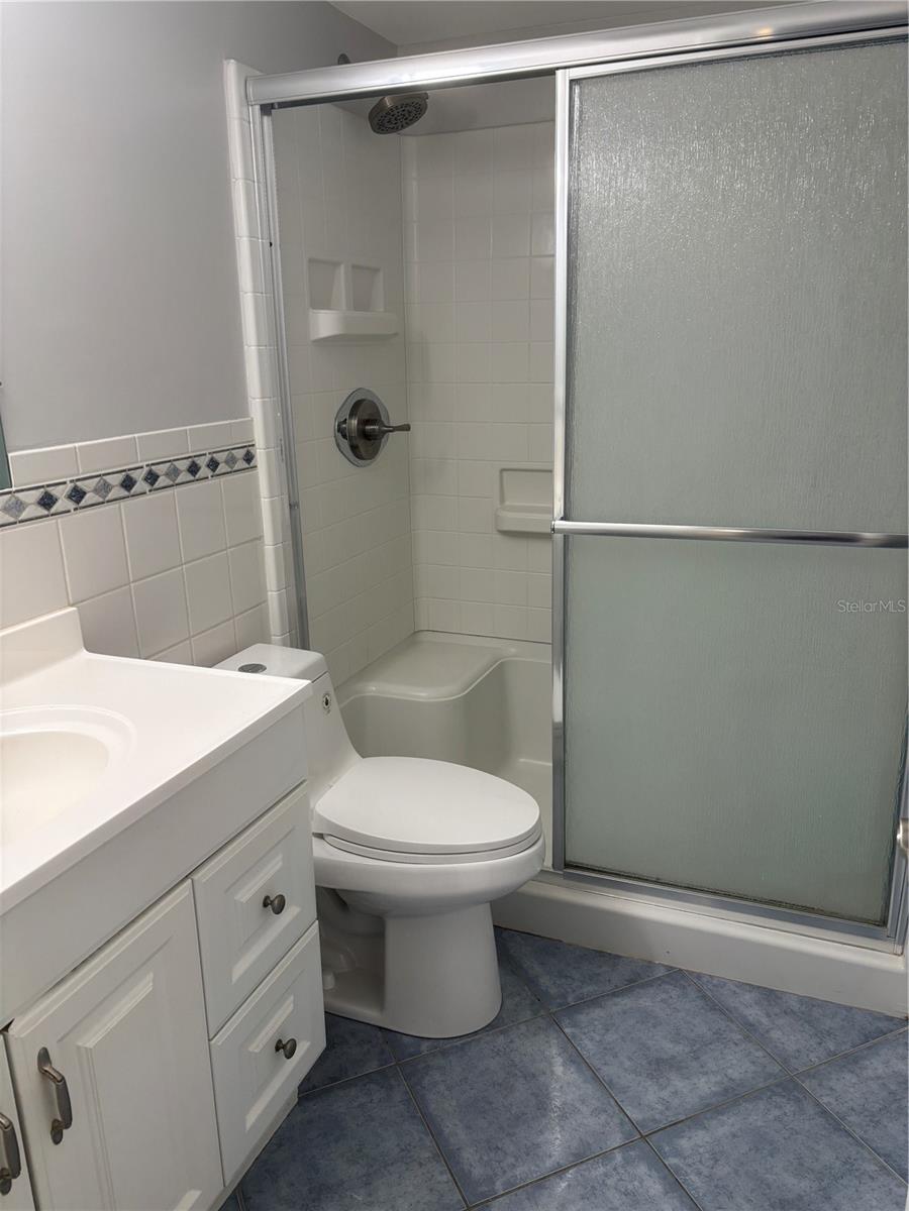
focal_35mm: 26
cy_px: 606
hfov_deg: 53.1
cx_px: 454
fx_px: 910
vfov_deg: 67.3
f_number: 1.6
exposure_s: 1/120
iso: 100
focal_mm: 5.96
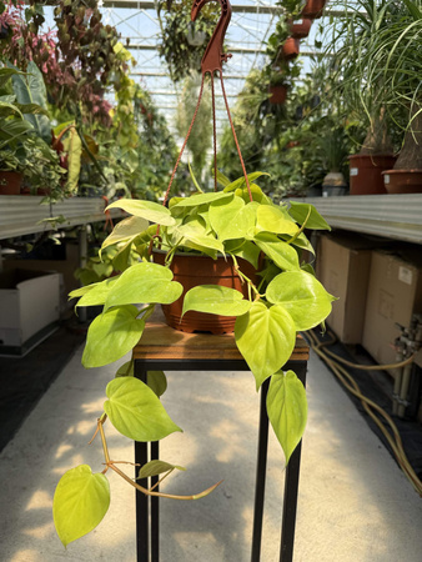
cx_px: 211
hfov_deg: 56.9
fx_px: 390
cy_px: 281
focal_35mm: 24
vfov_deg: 71.6
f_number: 1.78
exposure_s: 1/1949
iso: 80
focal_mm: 6.76
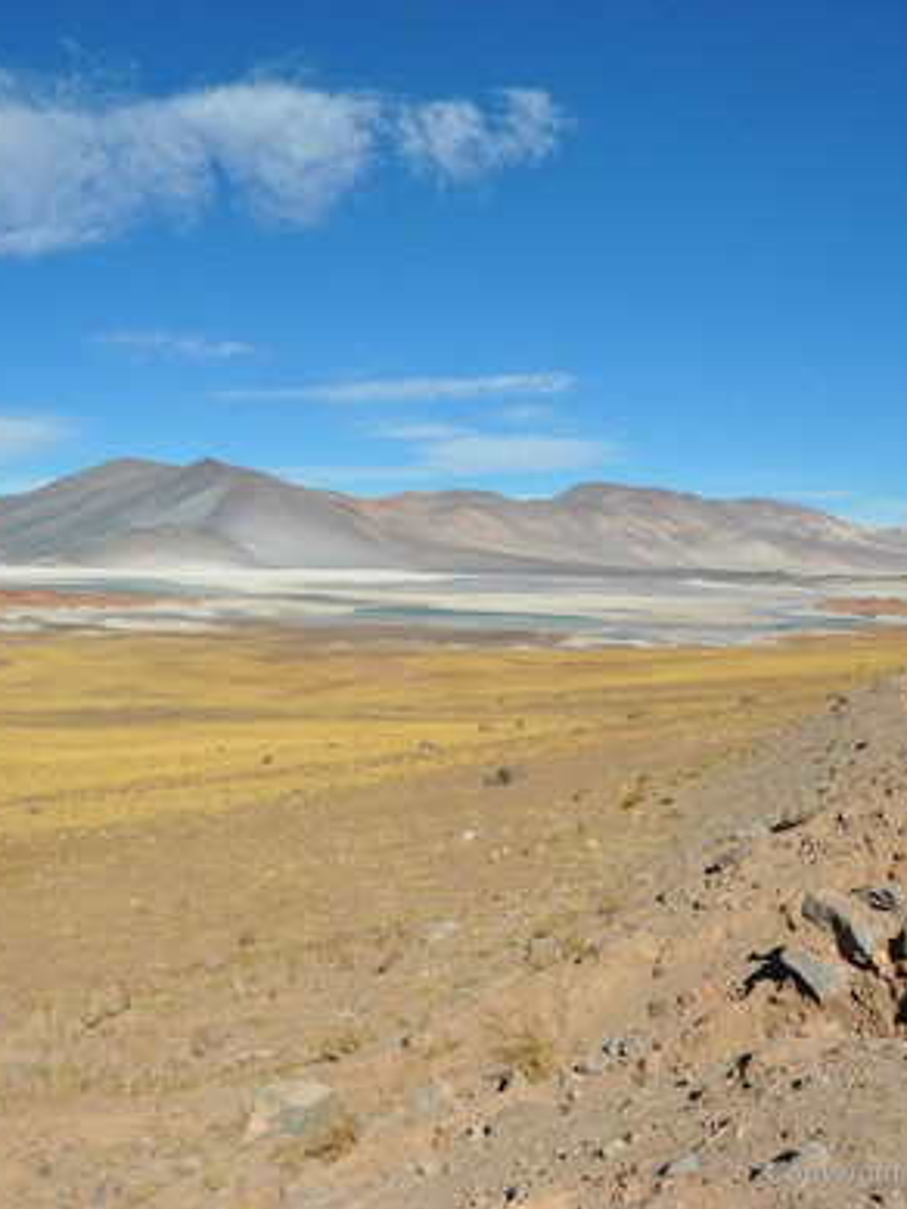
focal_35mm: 40
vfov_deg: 46.8
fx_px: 1397
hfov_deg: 35.8
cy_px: 614
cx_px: 342
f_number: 10
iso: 200
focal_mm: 18
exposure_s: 1/400
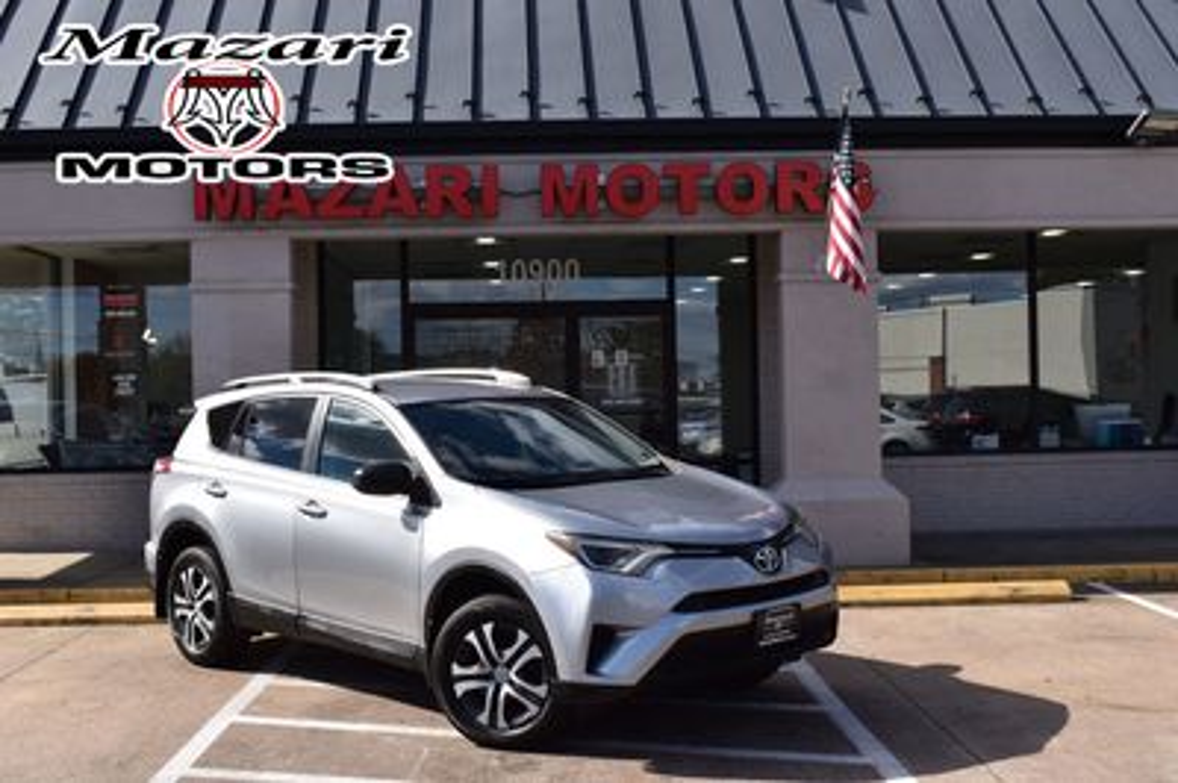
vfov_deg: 31.8
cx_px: 589
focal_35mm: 42
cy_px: 392
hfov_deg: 46.4
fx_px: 1373
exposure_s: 1/500
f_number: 11
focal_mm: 28
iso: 320
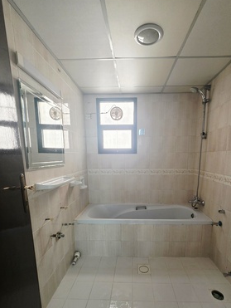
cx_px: 128
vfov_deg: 93.6
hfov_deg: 77.9
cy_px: 179
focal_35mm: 16
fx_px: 142
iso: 250
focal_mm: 2.2
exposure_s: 1/101
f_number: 1.9
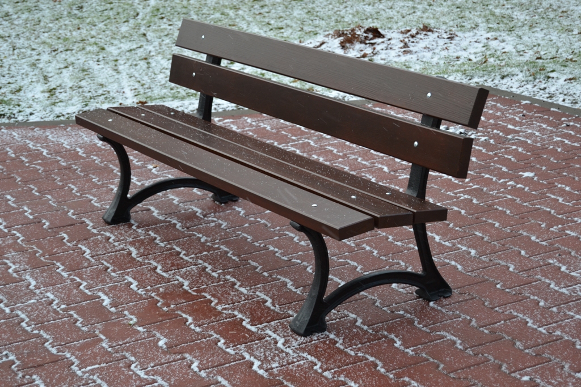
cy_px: 194
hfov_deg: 27.0
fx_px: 1211
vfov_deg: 18.2
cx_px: 290
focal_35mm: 75
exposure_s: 1/125
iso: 360
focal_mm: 50
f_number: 5.6
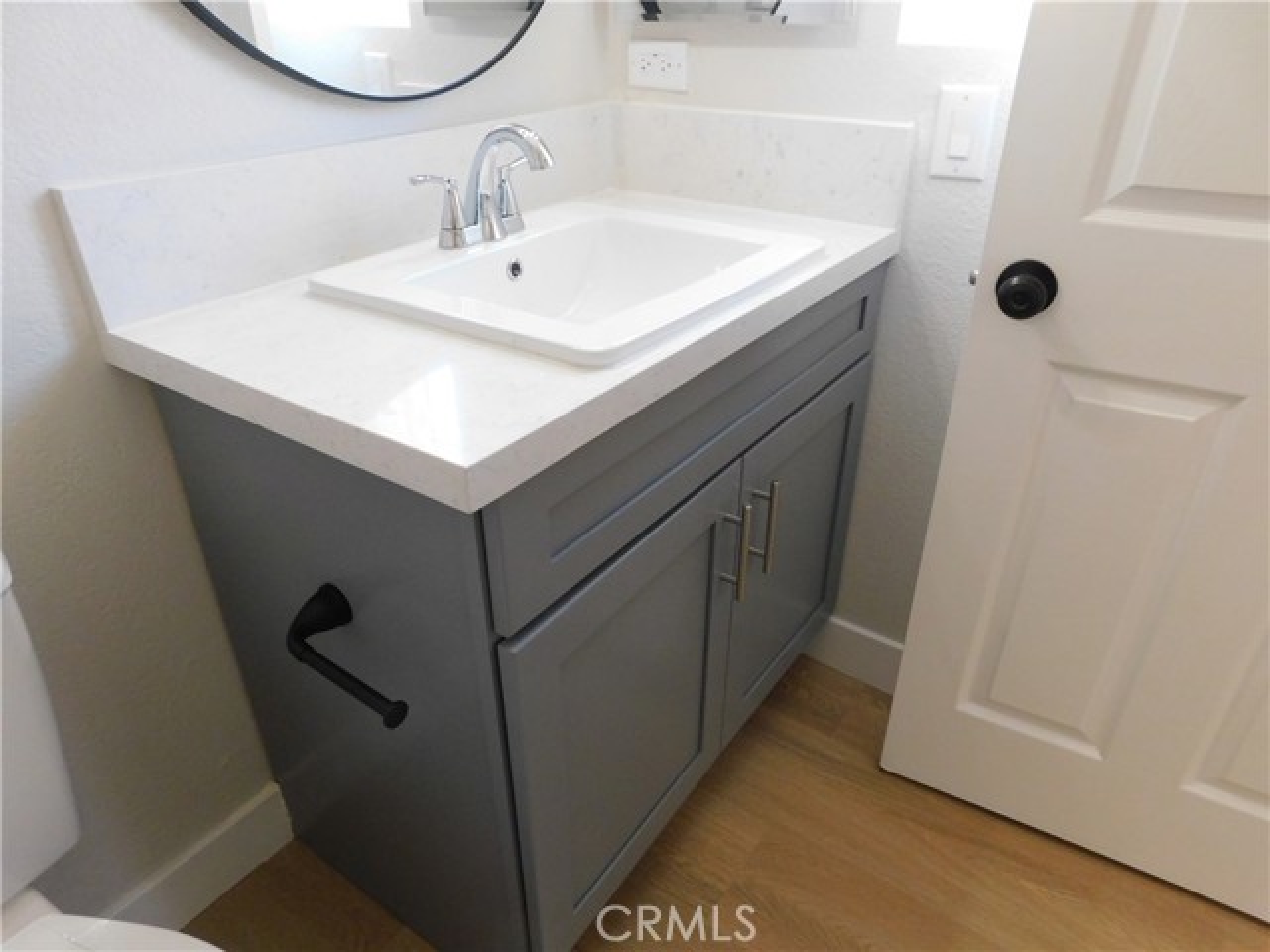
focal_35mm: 23
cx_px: 635
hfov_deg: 73.9
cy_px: 476
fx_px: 844
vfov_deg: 58.9
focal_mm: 4
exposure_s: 1/30
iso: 360
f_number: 3
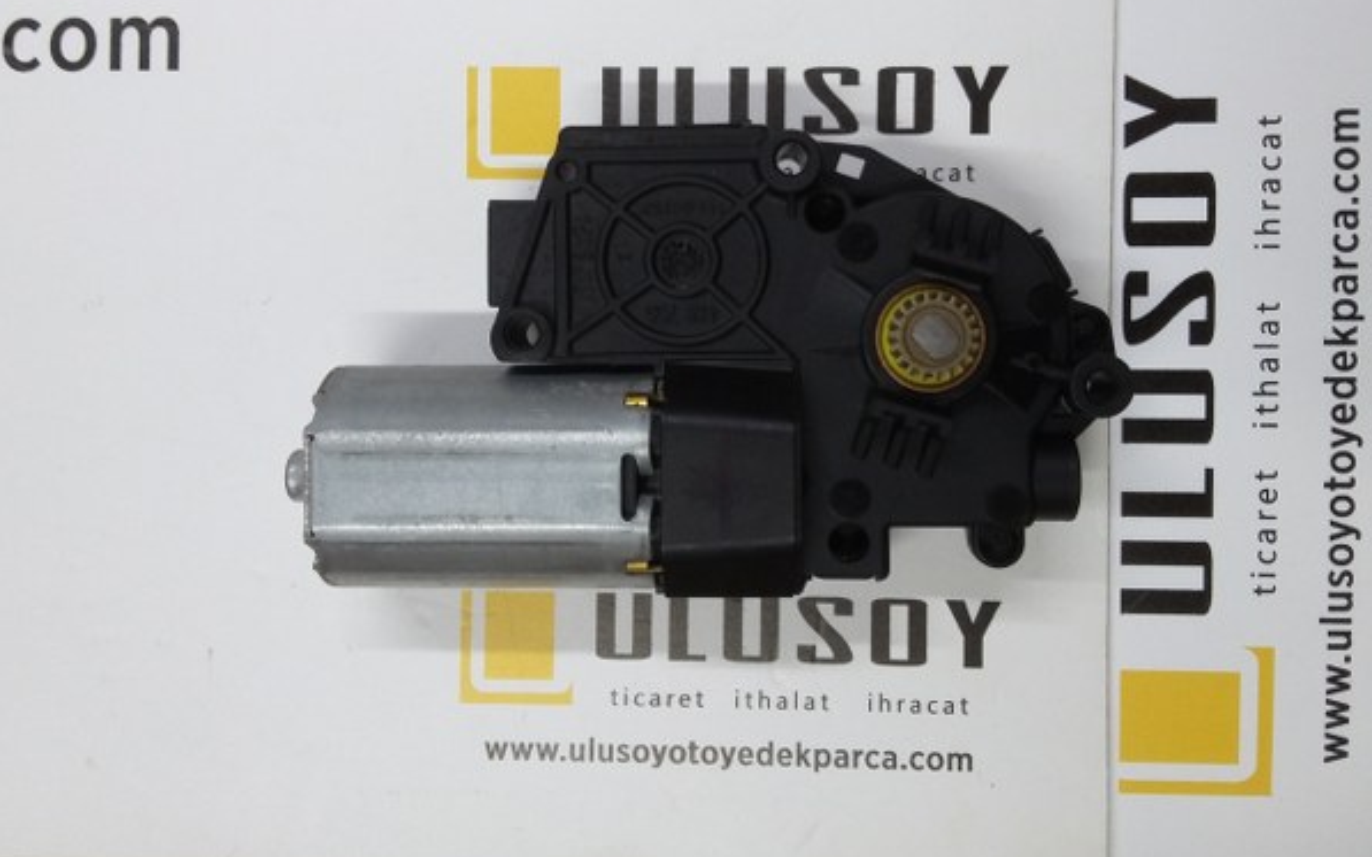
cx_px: 685
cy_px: 370
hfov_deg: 58.1
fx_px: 1234
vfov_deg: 38.2
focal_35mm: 33
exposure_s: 1/25
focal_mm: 3.3
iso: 125
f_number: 2.2
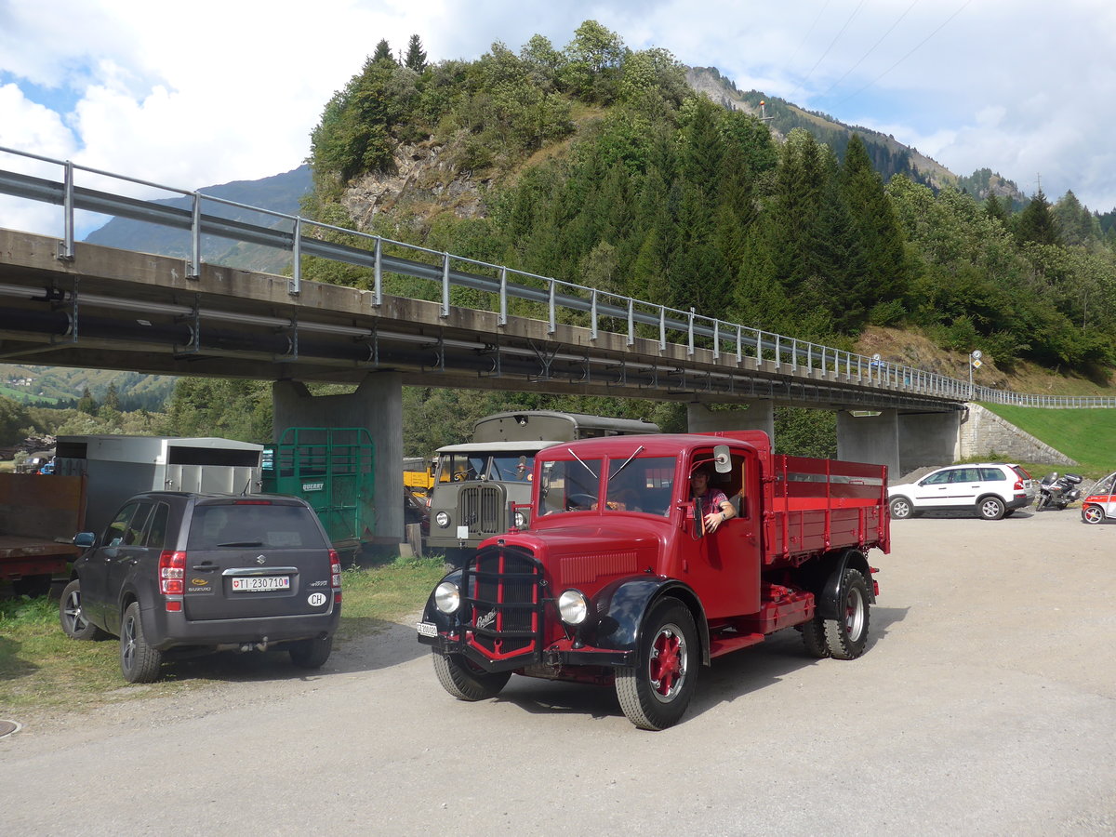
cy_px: 418
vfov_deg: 48.2
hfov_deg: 61.7
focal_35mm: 29
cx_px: 558
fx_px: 935
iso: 80
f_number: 2.8
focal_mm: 6
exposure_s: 1/1000
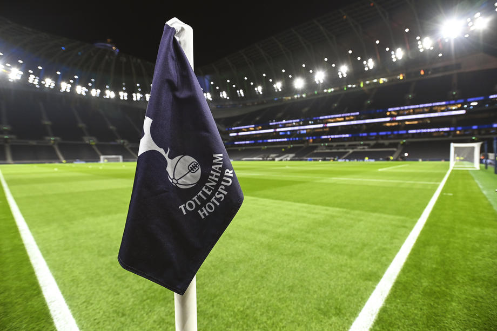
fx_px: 235
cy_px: 166
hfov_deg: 93.3
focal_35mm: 17
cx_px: 248
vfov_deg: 70.4
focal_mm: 17
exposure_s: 1/400
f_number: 4
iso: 1250
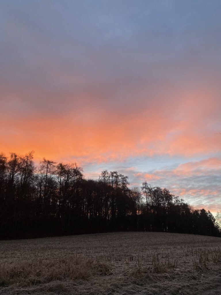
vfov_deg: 67.3
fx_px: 221
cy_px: 148
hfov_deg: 53.1
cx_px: 110
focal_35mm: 26
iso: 32
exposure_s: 1/143
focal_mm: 4.25
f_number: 1.8
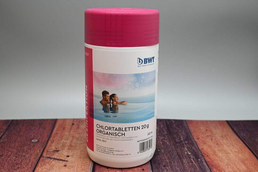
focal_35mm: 46
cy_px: 86
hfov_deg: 43.0
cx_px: 129
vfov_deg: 29.4
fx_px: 328
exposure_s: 1/50
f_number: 4.8
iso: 500
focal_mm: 30.5
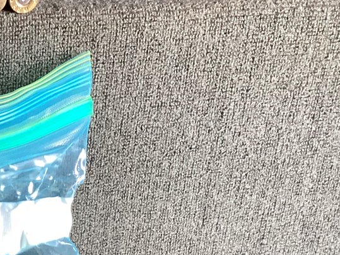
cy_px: 221
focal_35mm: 87
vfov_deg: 16.8
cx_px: -103
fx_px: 854
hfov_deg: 20.5
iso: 160
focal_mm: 3.3
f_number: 2.4
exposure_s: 1/50
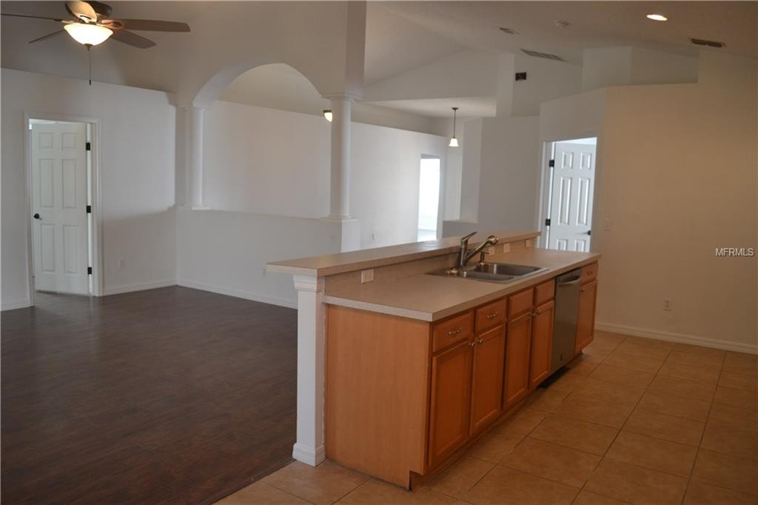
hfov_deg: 67.4
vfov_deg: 47.9
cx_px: 379
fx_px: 568
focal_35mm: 27
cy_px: 252
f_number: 3.5
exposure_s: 1/50
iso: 400
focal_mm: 18
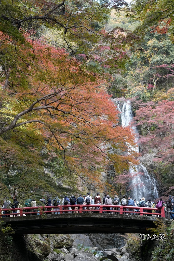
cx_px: 87
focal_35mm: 77
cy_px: 130
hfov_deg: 17.7
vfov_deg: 26.3
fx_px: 558
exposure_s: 1/640
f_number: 4
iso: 1250
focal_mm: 51.9
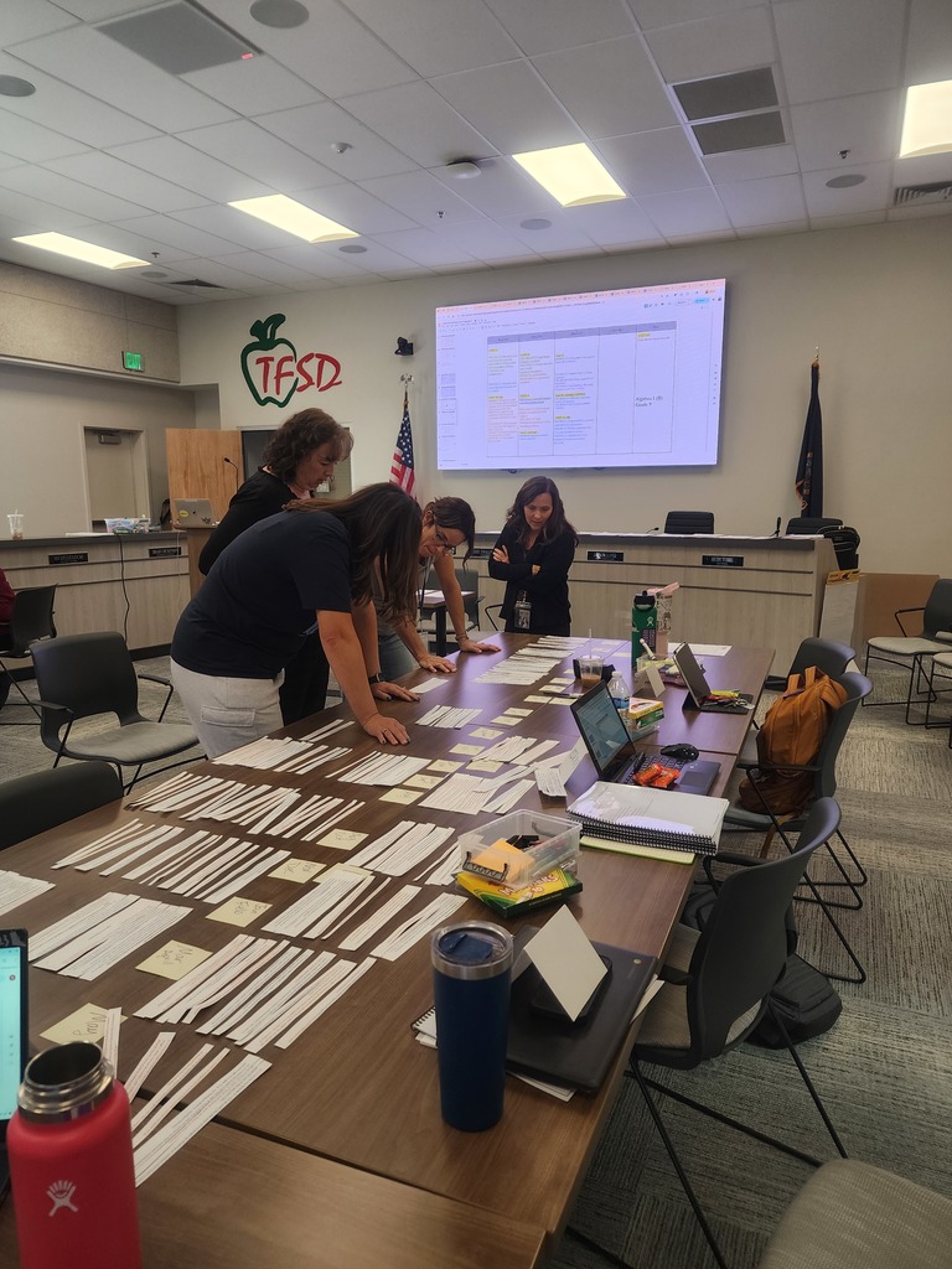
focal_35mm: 23
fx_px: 843
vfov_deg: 73.9
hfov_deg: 58.9
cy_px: 634
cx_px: 476
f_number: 1.8
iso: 160
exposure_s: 1/120
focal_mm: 6.4
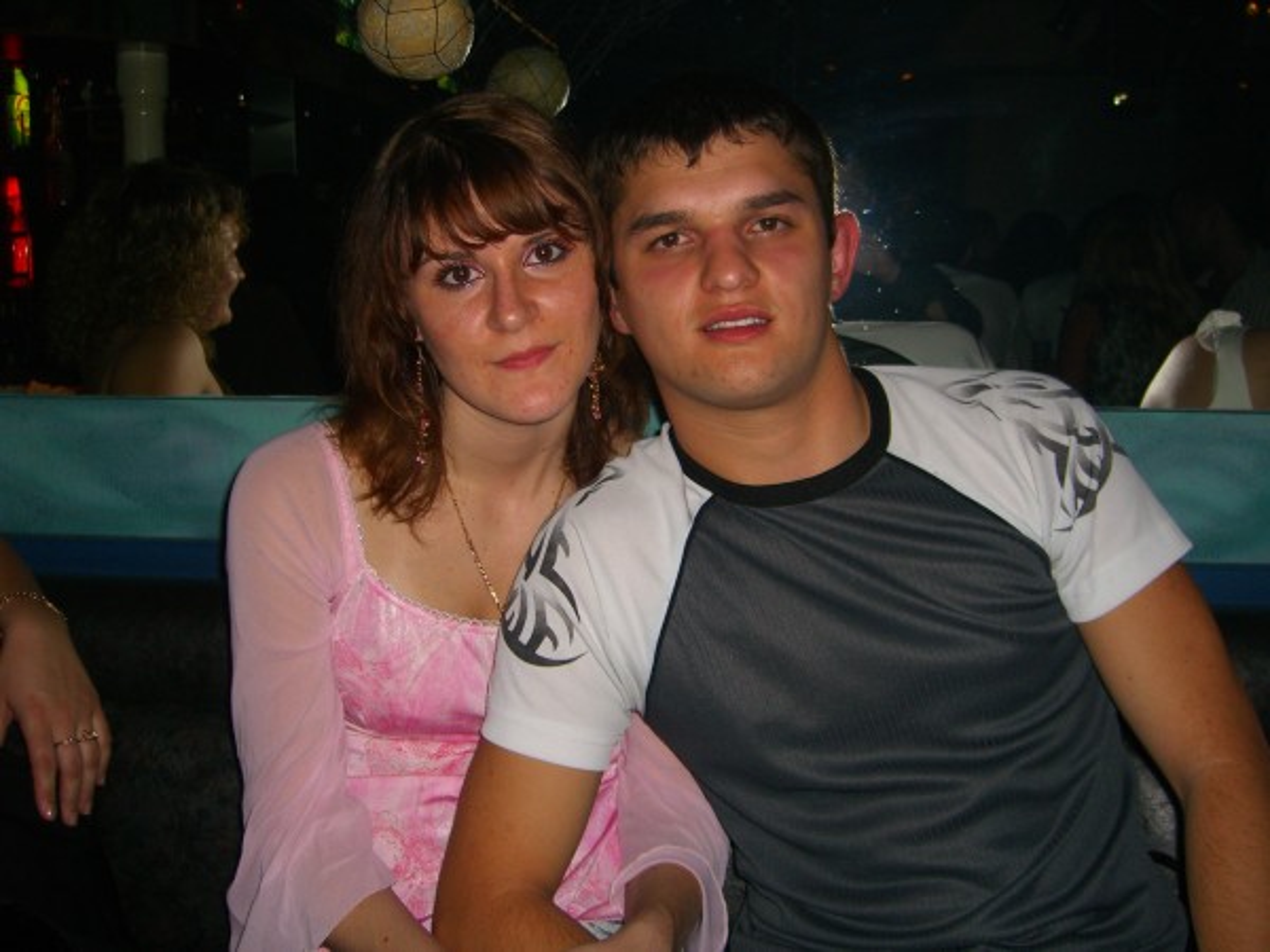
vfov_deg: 37.7
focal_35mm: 38
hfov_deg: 49.0
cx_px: 635
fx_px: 1394
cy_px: 476
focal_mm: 7.9
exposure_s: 1/60
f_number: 2.8
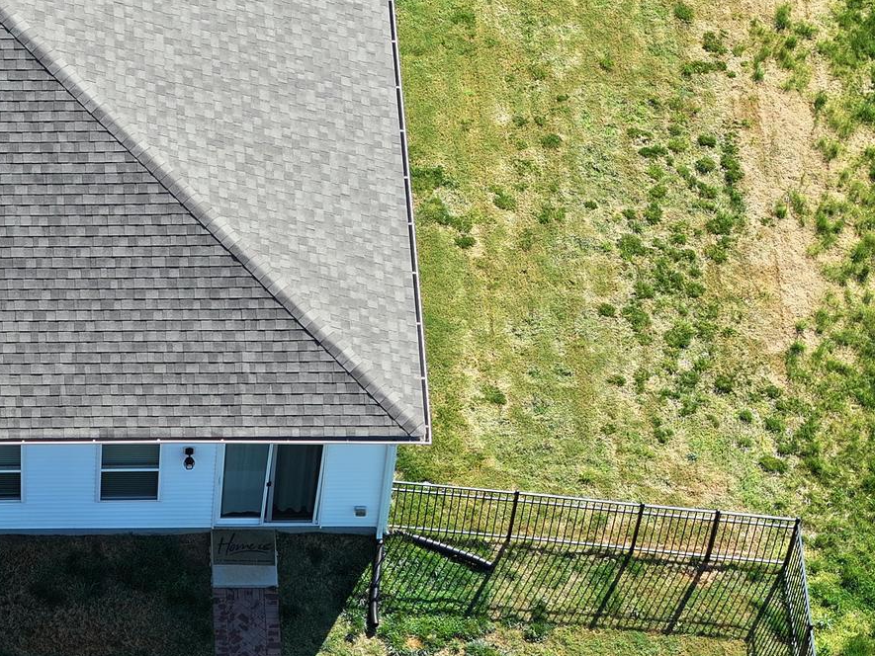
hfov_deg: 12.0
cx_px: -27
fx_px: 4095
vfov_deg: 9.1
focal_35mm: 162
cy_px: 740
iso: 120
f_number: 2.8
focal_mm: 19.35
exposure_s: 1/500
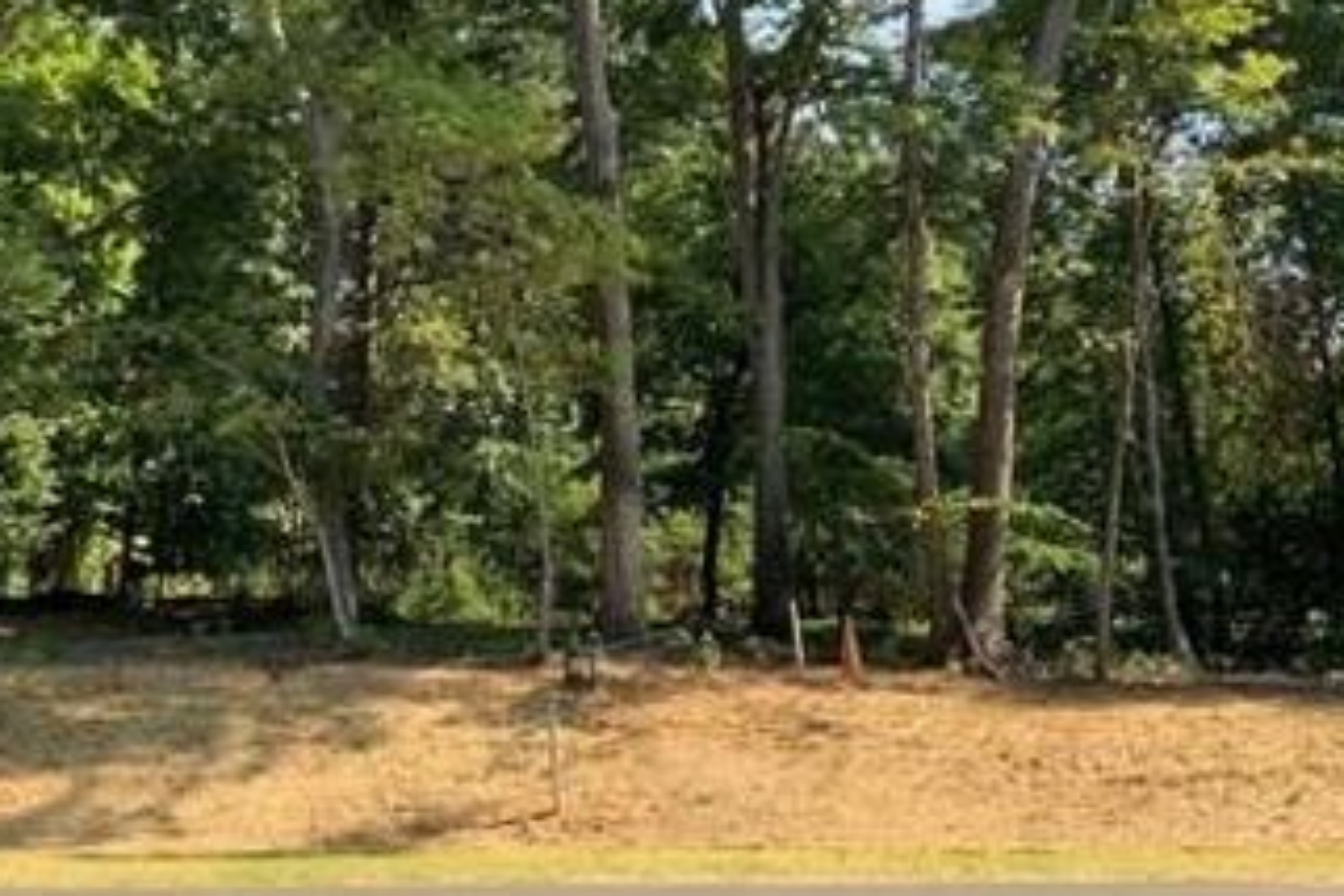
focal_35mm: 47
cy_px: 199
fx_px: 1755
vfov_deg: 28.1
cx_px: 553
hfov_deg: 41.8
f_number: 1.8
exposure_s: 1/461
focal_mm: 3
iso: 16
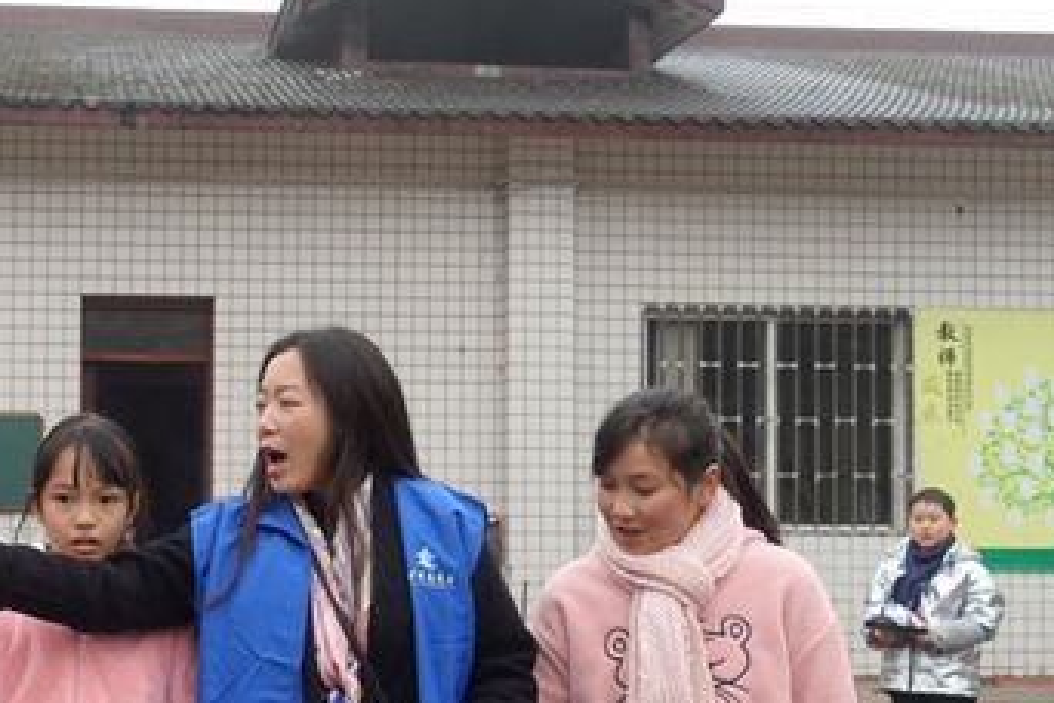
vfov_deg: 23.3
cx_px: 185
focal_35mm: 58
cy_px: 444
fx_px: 1698
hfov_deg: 33.3
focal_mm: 11.22
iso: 125
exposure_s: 1/250
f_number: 2.8
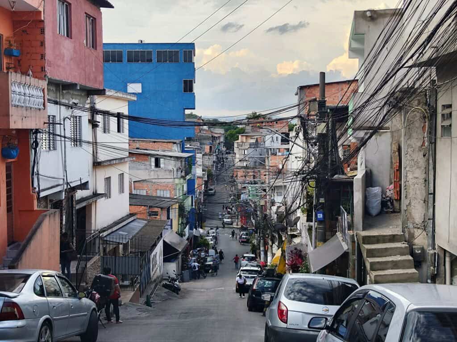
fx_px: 304
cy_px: 171
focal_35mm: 23
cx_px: 228
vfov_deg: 58.9
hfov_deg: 73.9
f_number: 1.7
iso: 50
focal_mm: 7
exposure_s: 1/370
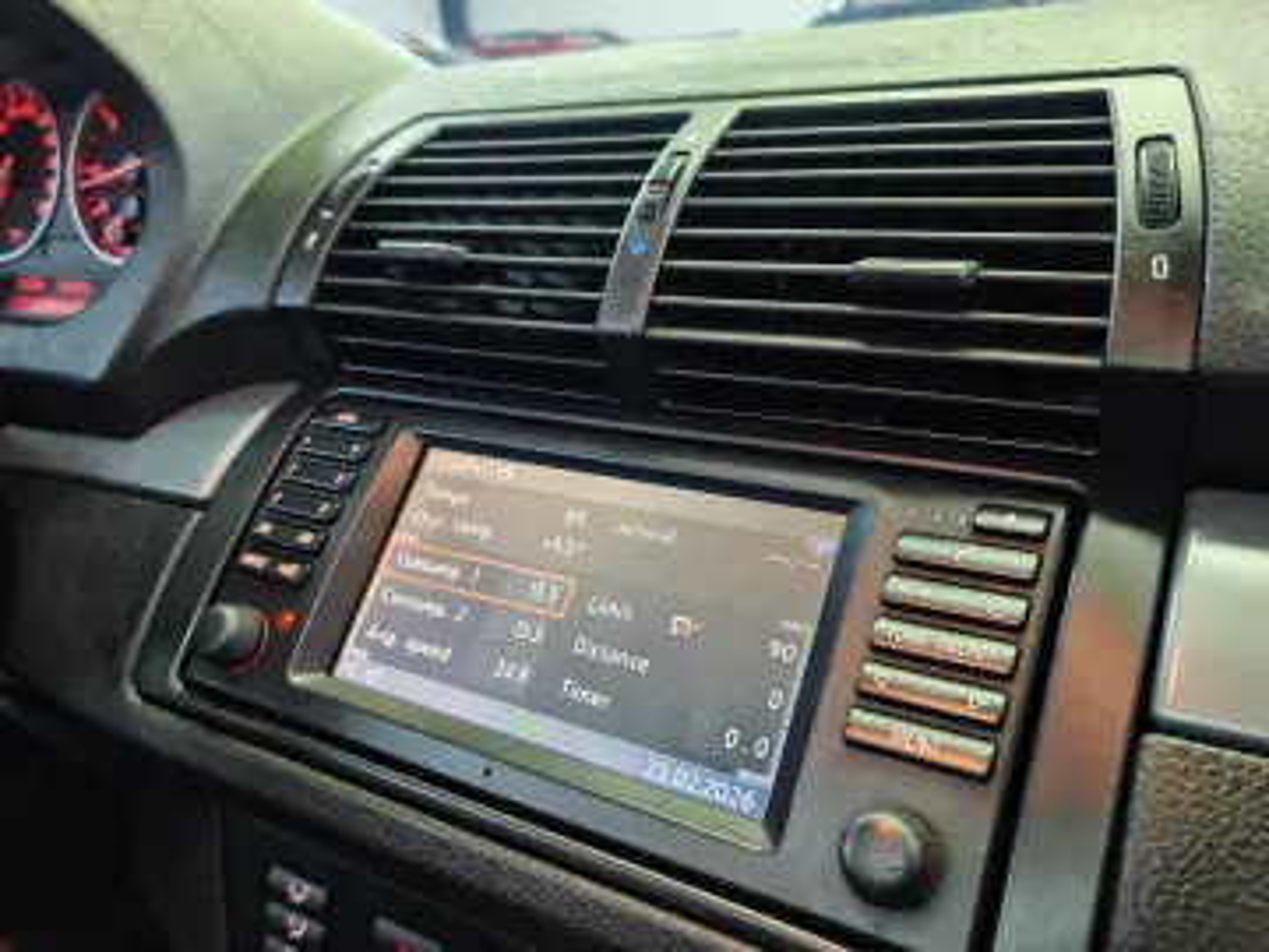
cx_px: 634
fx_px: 953
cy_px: 476
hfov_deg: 67.3
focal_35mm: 26
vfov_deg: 53.1
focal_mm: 5.4
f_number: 1.6
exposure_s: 1/50
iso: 800
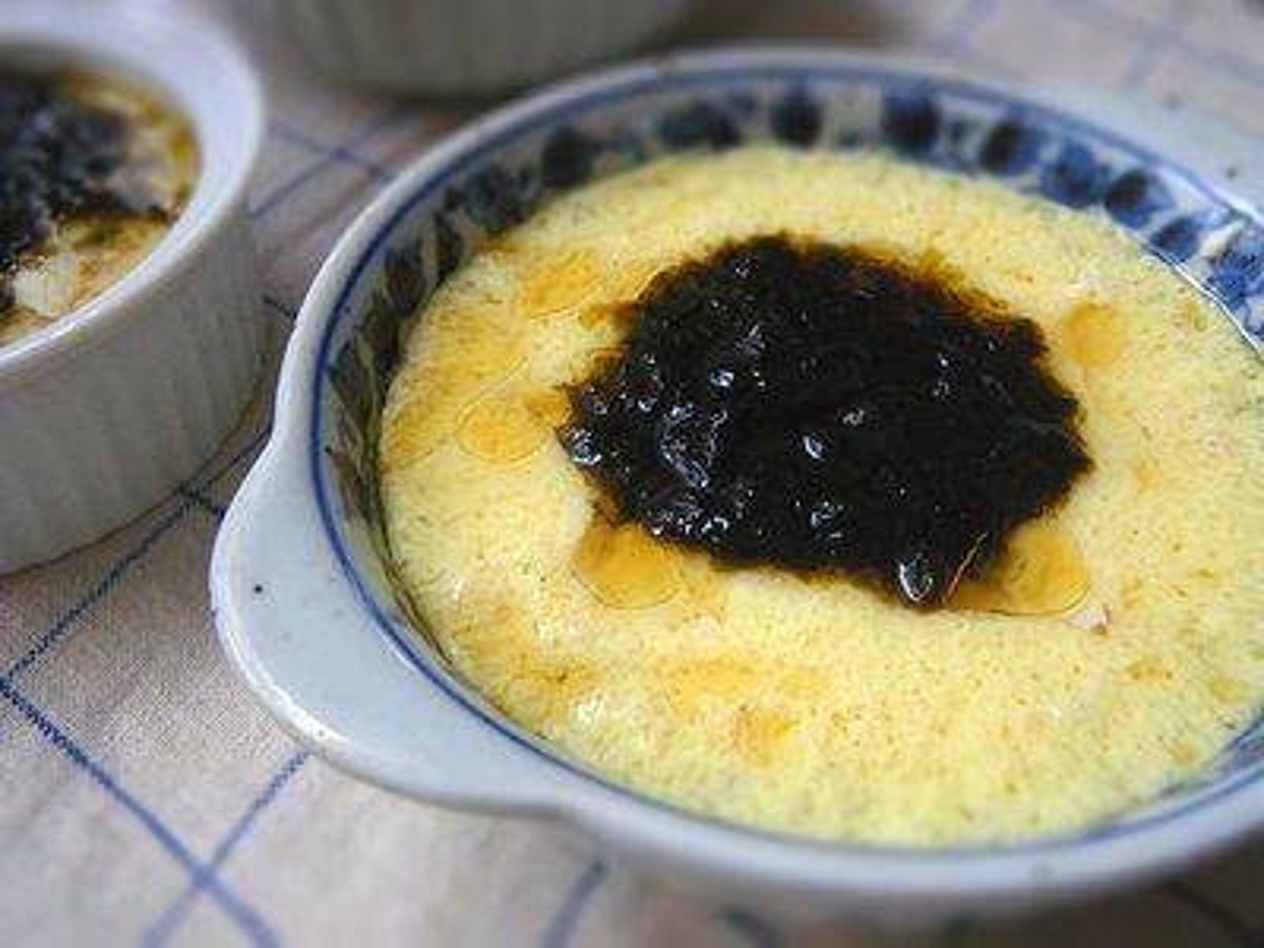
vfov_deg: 41.8
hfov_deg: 54.0
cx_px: 632
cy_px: 474
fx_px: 1242
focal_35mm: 34
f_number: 3.8
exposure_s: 1/50
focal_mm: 6.1
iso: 400
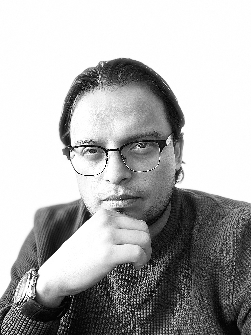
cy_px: 168
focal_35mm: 30
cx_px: 126
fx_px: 290
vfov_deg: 60.0
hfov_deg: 46.8
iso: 125
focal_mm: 2.69
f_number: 1.9
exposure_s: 1/60
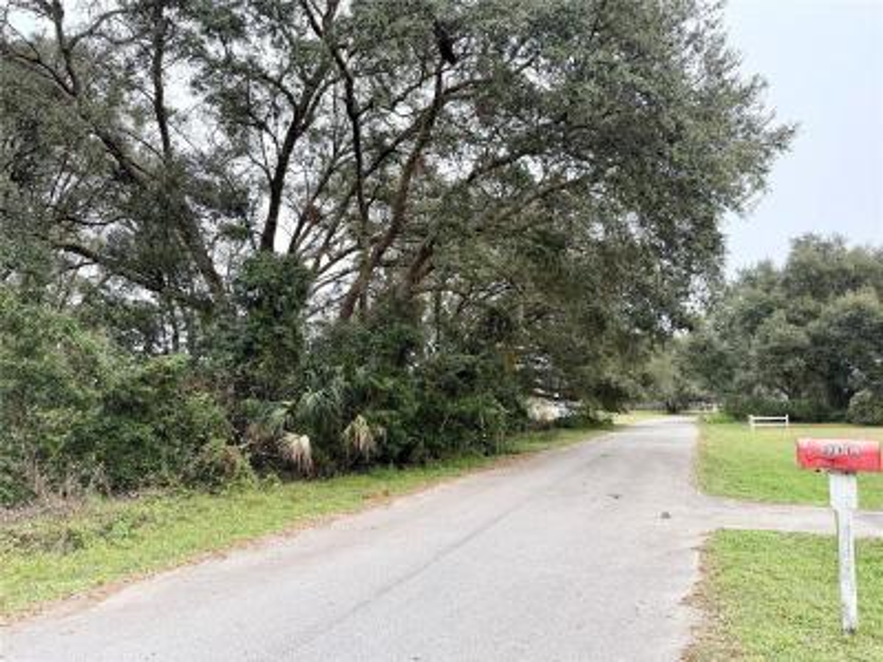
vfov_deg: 56.8
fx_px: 612
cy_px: 331
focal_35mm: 24
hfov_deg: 71.6
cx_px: 442
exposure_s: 1/742
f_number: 1.78
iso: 100
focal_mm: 6.76
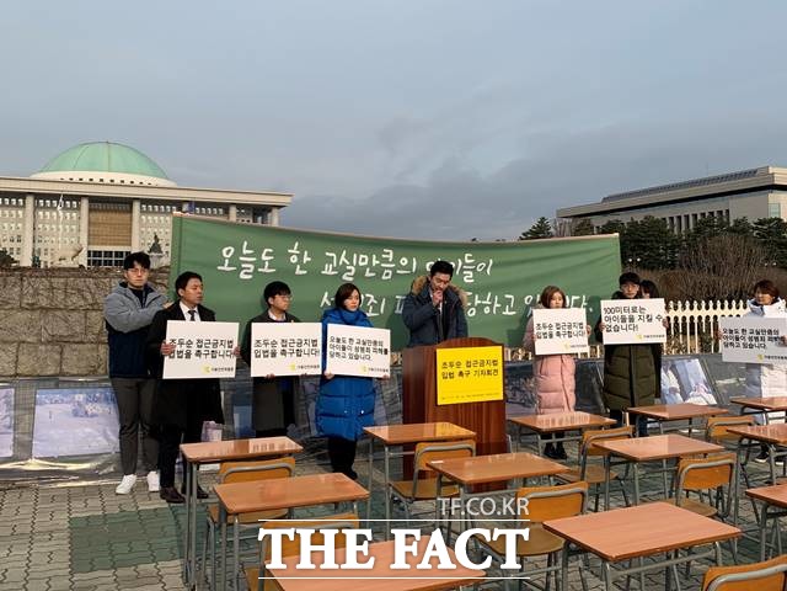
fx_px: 591
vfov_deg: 53.1
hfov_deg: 67.3
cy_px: 296
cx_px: 394
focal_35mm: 26
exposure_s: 1/1916
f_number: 1.8
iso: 25
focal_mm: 4.25
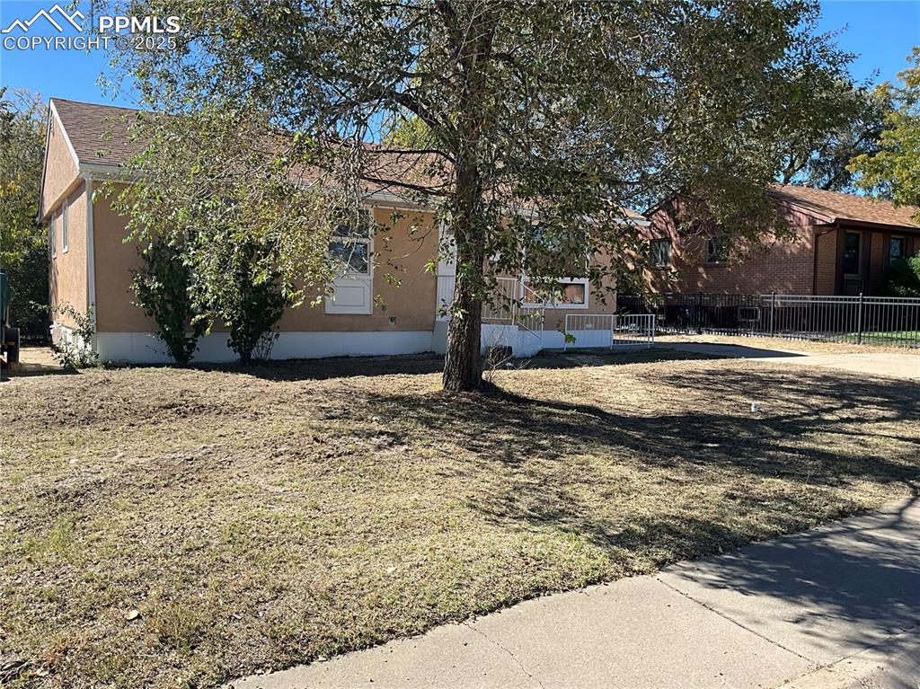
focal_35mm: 29
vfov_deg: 48.2
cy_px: 344
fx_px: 770
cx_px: 460
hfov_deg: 61.7
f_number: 1.8
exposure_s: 1/962
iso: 25
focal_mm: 3
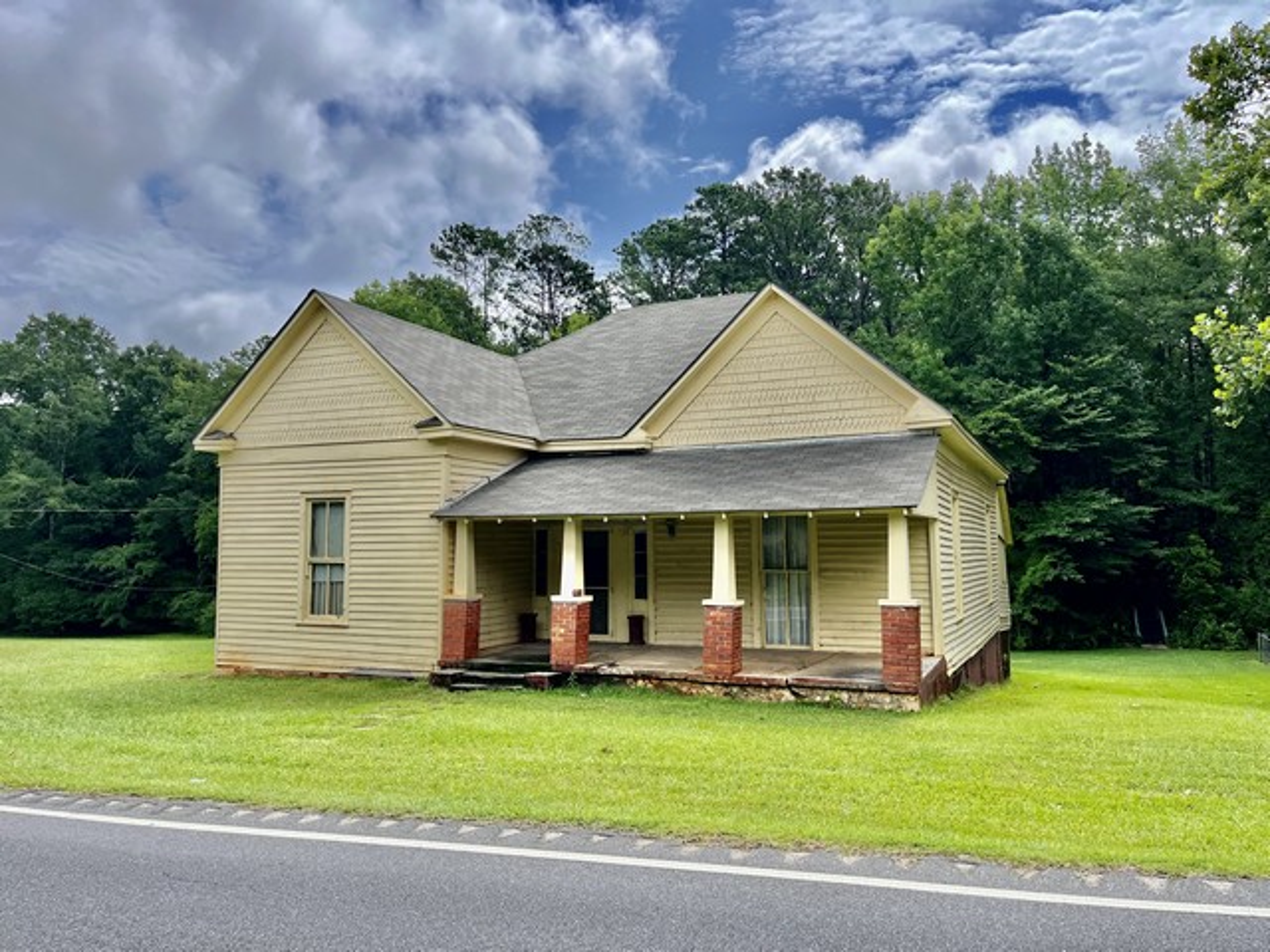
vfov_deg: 53.1
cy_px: 476
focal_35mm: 26
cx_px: 635
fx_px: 954
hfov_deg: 67.3
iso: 50
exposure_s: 1/3135
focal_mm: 5.1
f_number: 1.6
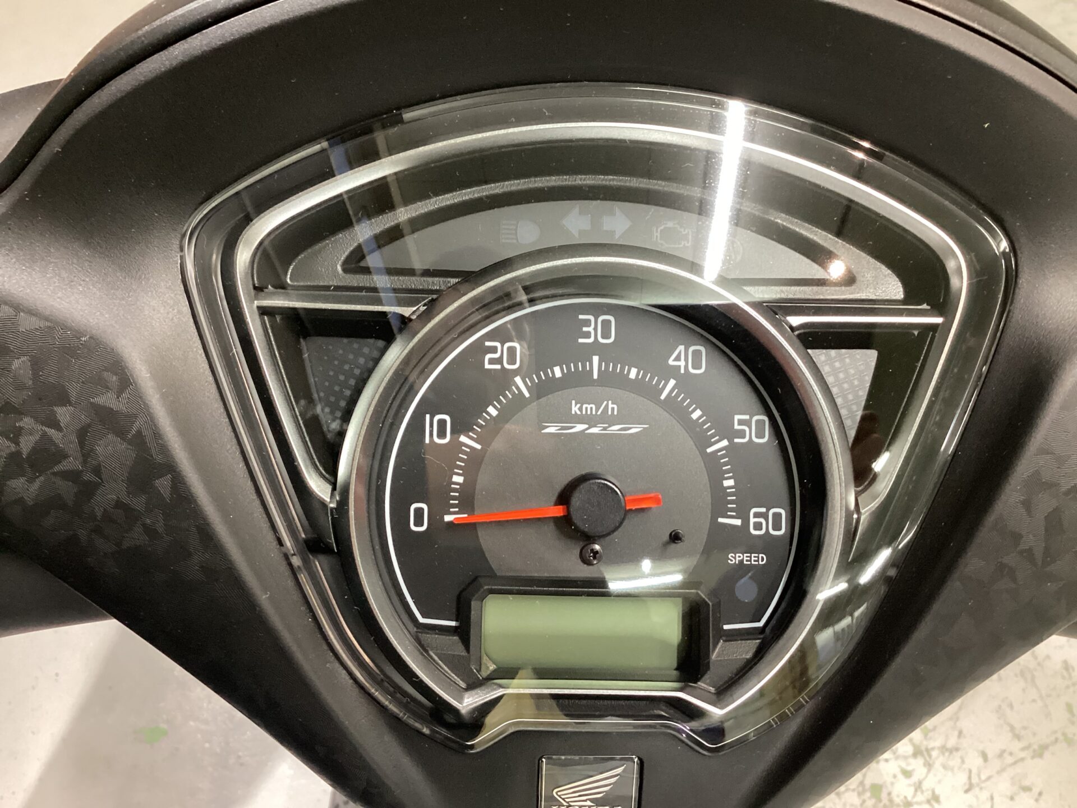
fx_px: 964
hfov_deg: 58.4
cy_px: 404
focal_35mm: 31
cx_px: 538
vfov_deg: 45.4
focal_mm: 3.3
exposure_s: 1/30
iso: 320
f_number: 2.4
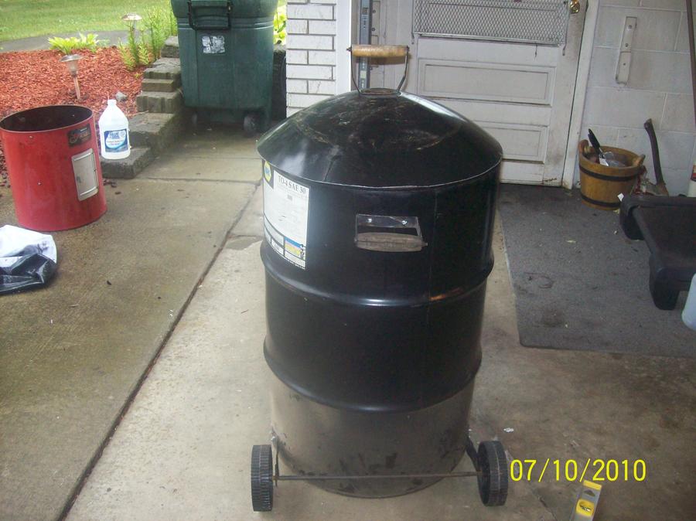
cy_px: 260
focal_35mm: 36
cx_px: 348
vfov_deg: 39.6
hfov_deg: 51.4
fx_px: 723
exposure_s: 1/64
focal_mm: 6
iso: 200
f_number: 2.7
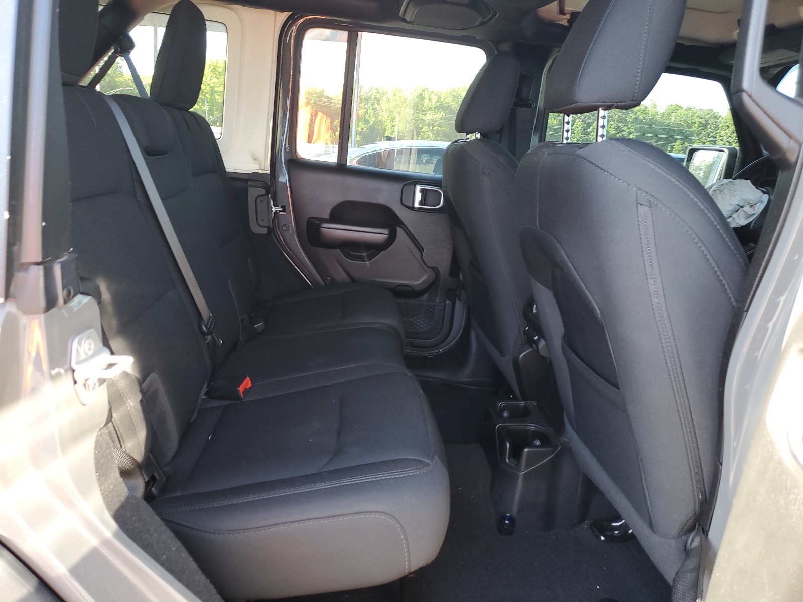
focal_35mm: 26
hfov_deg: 67.3
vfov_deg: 53.1
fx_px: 603
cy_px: 301
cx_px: 402
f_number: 1.5
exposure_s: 1/60.2
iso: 63
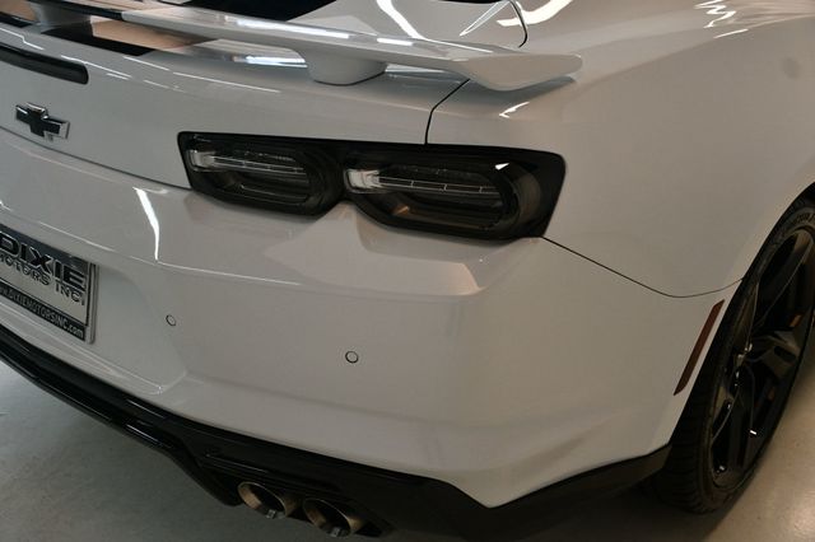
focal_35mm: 40
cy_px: 271
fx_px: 905
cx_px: 408
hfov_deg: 48.5
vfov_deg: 33.4
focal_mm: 27
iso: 800
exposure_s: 1/160
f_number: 4
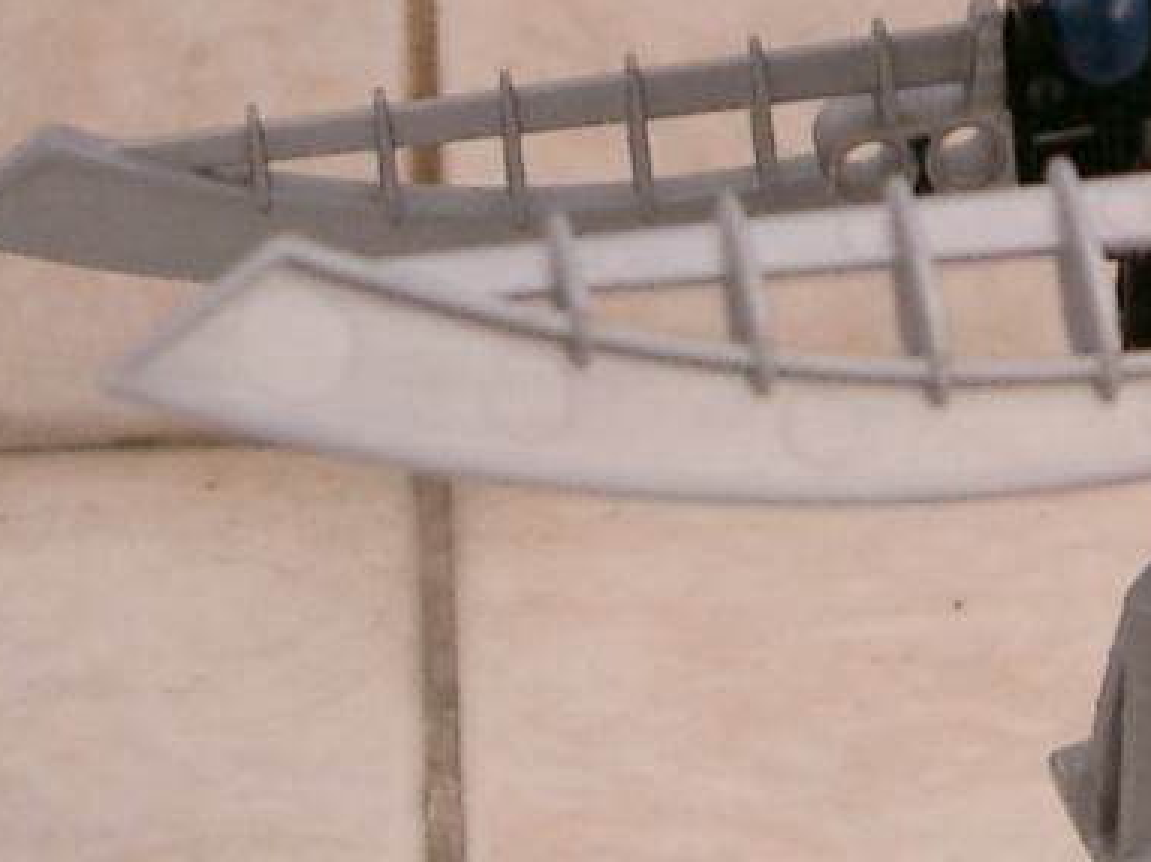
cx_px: 1088
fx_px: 5151
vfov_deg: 9.4
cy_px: -151
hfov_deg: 12.6
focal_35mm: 155
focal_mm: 7.6
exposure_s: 1/160
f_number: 2.6
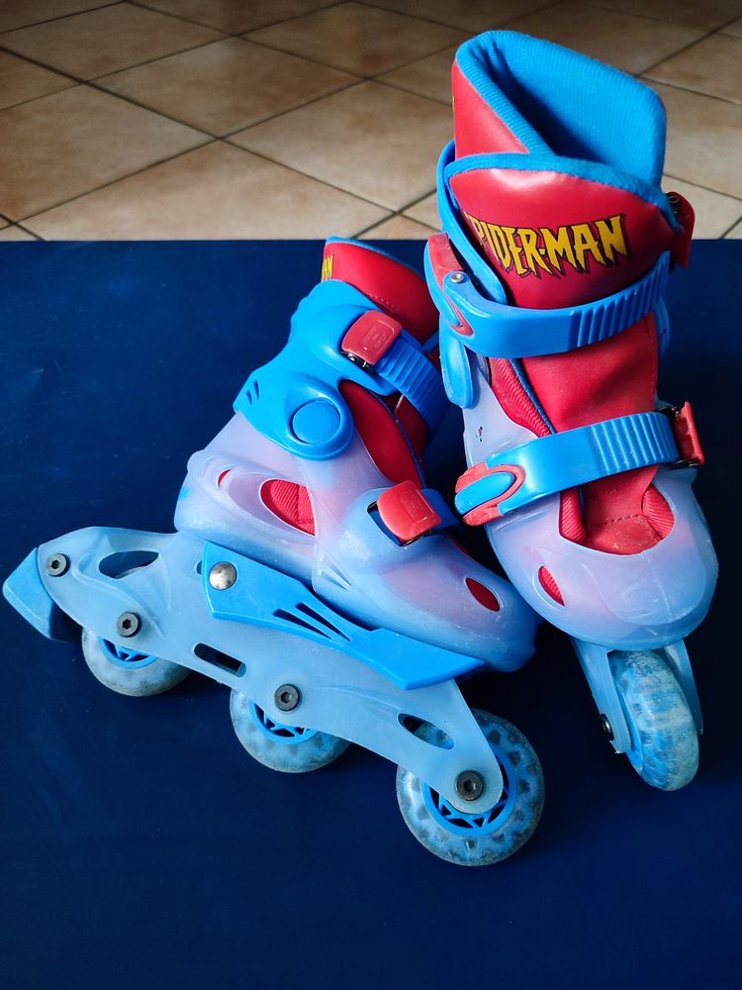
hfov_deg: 56.8
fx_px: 686
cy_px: 495
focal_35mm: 24
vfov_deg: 71.6
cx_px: 371
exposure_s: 1/17
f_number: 1.89
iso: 1274
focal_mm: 5.89
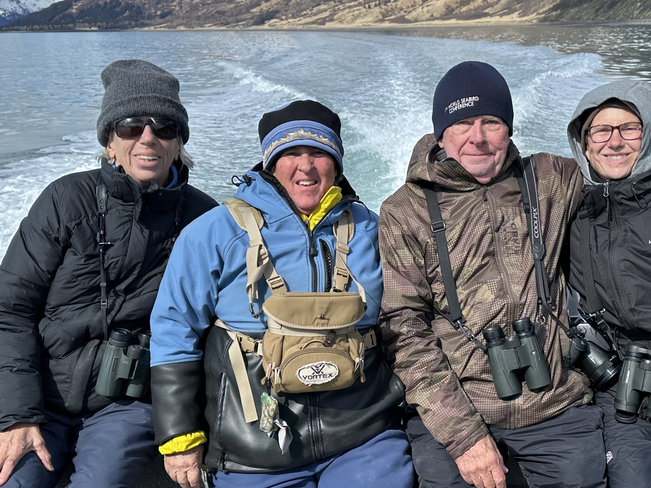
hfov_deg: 40.2
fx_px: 884
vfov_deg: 30.9
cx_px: 402
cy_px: 269
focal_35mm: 47
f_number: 1.8
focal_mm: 6.9
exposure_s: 1/4762
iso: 80
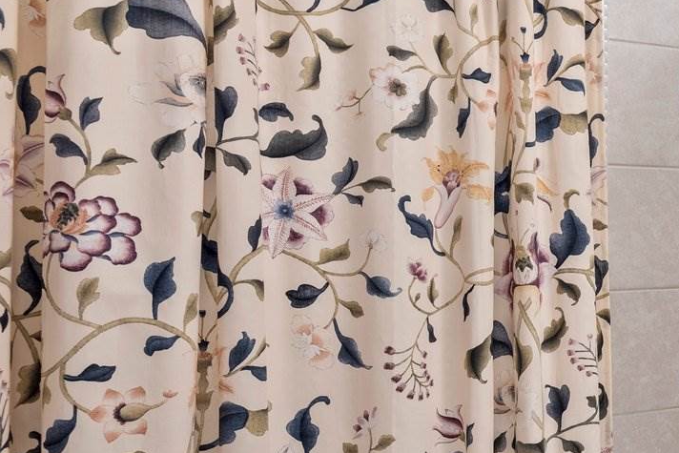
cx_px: 945
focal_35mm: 46
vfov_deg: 29.3
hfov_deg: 30.4
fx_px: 868
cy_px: 229
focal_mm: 16
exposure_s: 1.6
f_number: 11
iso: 200
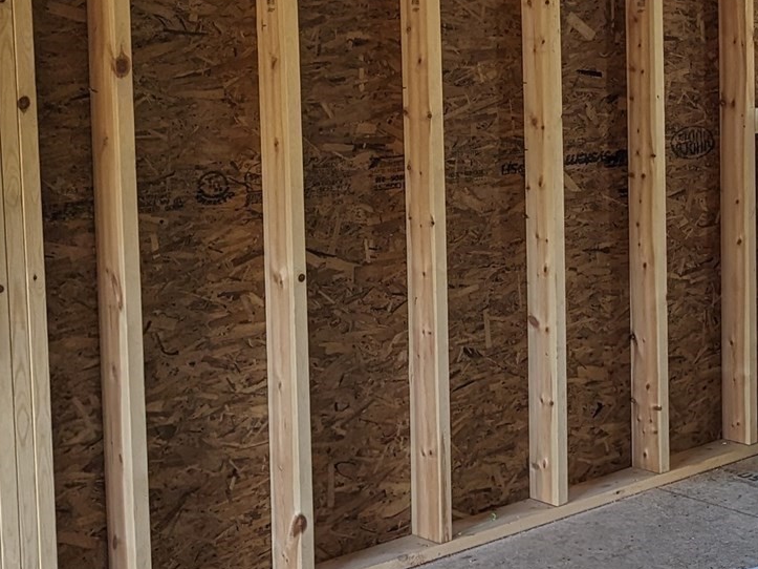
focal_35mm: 68
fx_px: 1489
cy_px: 120
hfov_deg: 25.1
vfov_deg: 21.4
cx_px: 956
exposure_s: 1/35
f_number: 1.85
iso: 51
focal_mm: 6.81
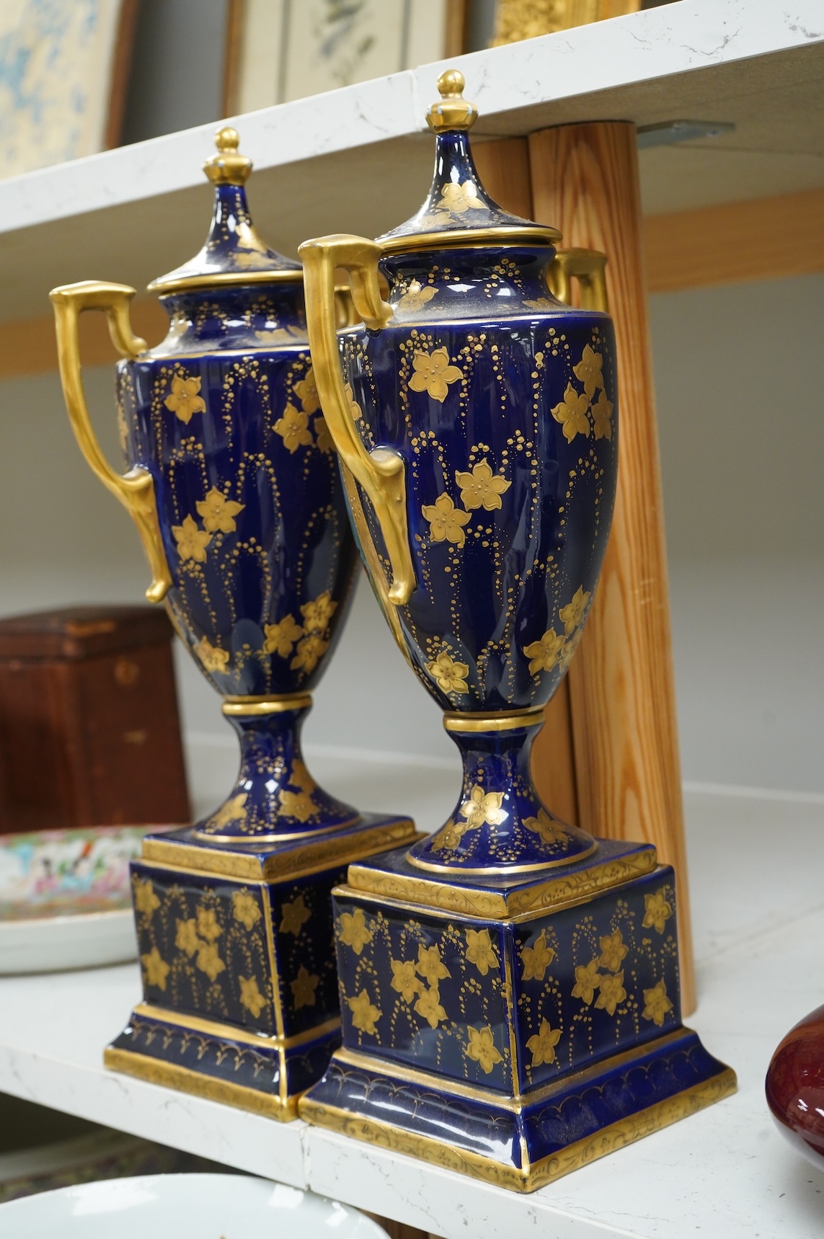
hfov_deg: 25.9
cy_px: 620
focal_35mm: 52
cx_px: 412
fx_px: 1788
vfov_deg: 38.2
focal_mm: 52
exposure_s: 1/80
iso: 2500
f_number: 7.1
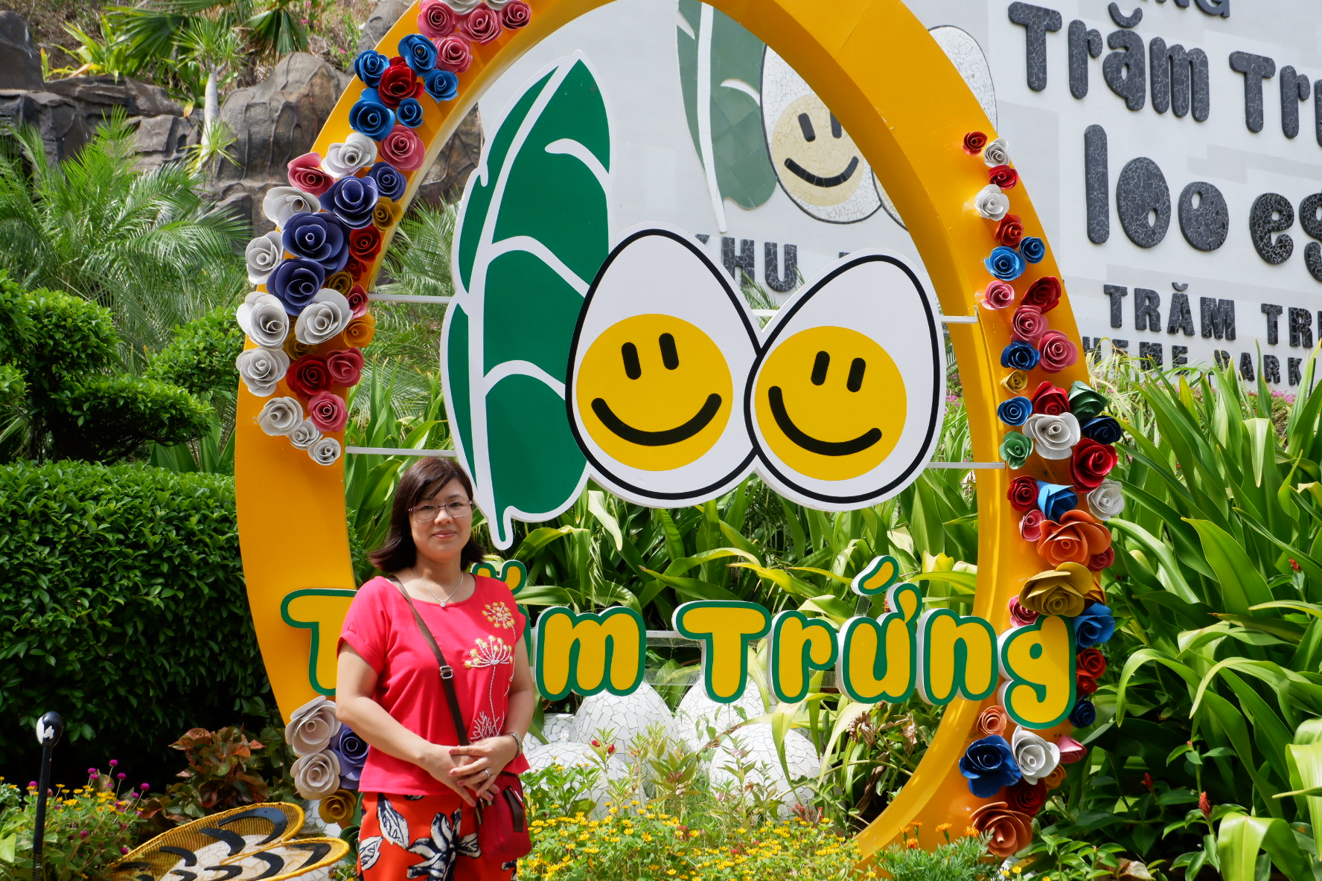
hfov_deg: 44.5
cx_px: 661
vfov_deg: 30.5
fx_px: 1616
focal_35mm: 44
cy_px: 440
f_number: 8
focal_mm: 29.5
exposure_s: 1/400
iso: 400
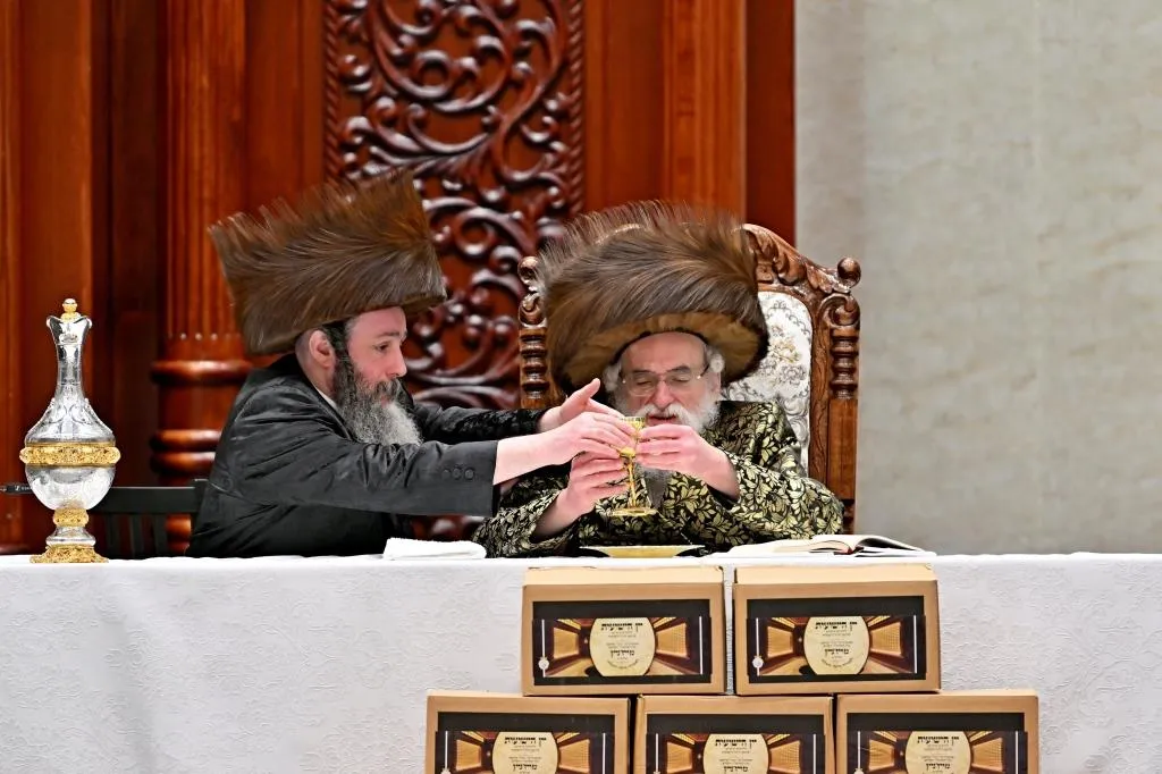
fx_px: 9680
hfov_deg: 6.9
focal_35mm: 300
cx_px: 581
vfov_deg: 4.6
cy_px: 387
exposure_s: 1/320
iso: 160
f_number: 2.8
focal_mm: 200
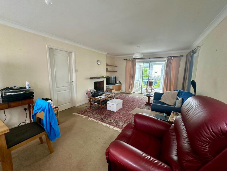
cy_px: 86
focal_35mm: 14
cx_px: 114
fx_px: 92
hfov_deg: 102.1
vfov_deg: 85.7
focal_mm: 2.22
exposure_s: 1/99
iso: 160
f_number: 2.2
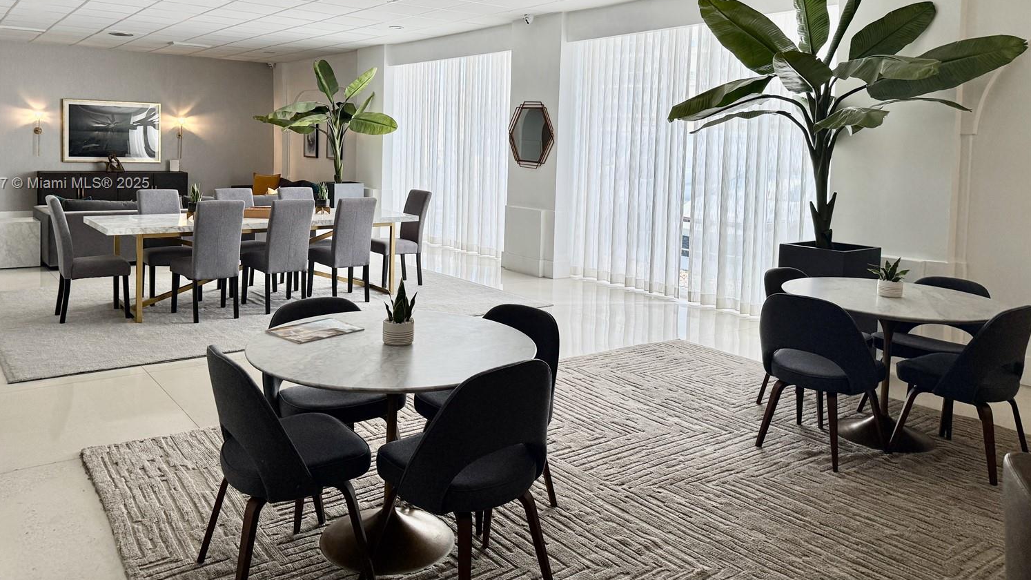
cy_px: 184
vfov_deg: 40.9
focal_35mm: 28
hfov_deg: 67.8
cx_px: 481
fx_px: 765
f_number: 1.78
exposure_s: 1/120
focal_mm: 6.76
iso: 100
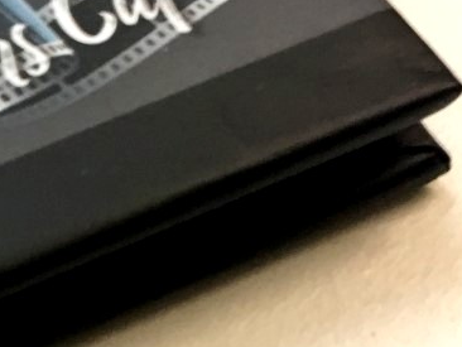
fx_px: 1522
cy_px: -69
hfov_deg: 15.6
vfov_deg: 12.7
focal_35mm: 114
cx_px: -269
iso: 50
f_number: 2.2
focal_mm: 4.15
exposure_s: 1/17
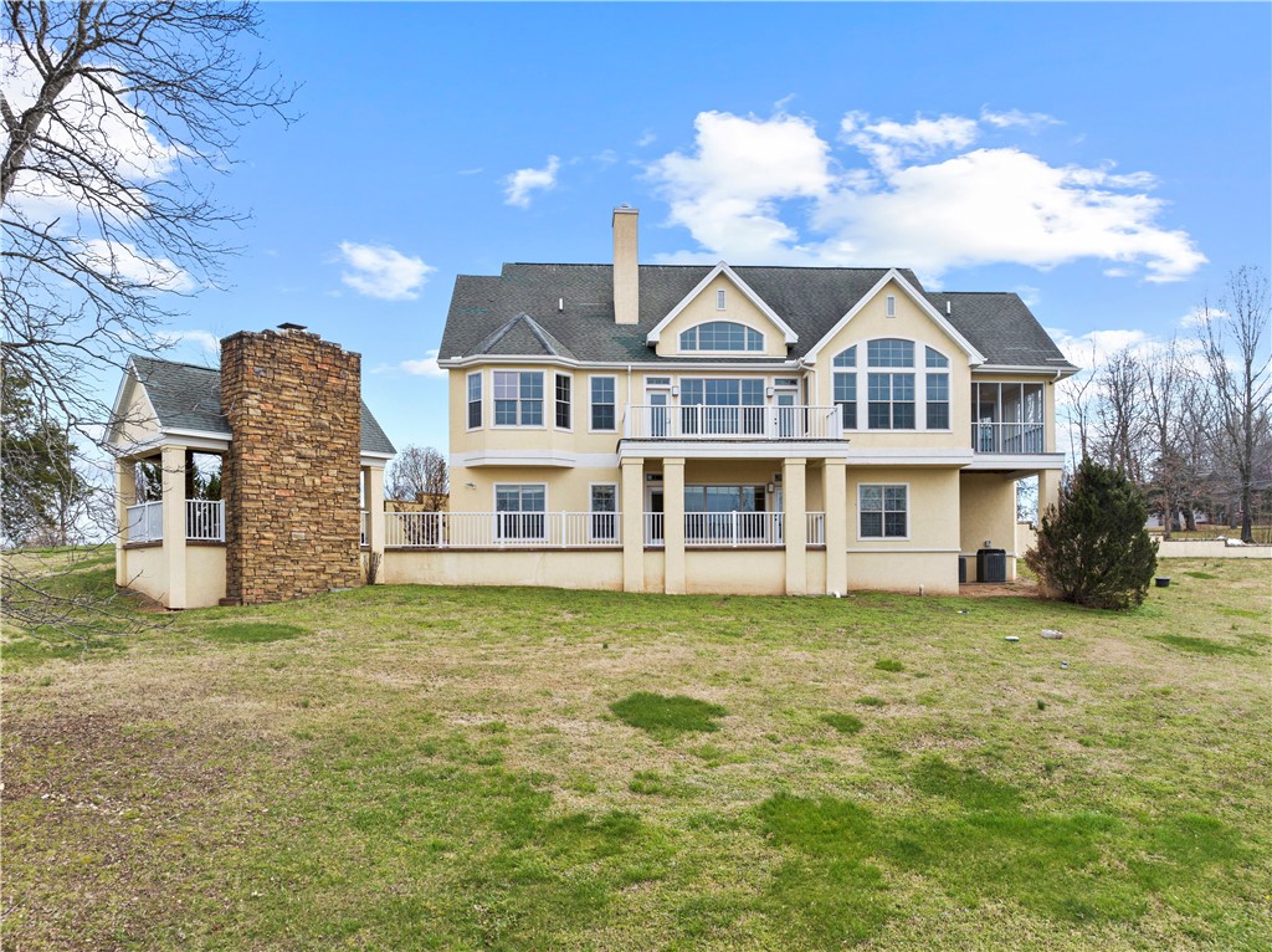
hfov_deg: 71.6
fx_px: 881
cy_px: 476
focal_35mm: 24
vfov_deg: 56.7
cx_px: 636
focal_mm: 12.29
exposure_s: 1/1600
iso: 180
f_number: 2.8
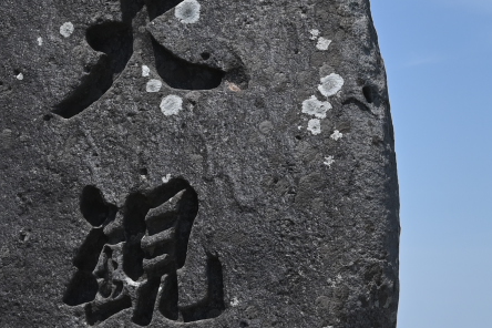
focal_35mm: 146
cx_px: 642
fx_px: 1995
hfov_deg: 13.5
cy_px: 258
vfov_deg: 9.4
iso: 320
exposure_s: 1/500
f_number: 11
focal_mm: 40
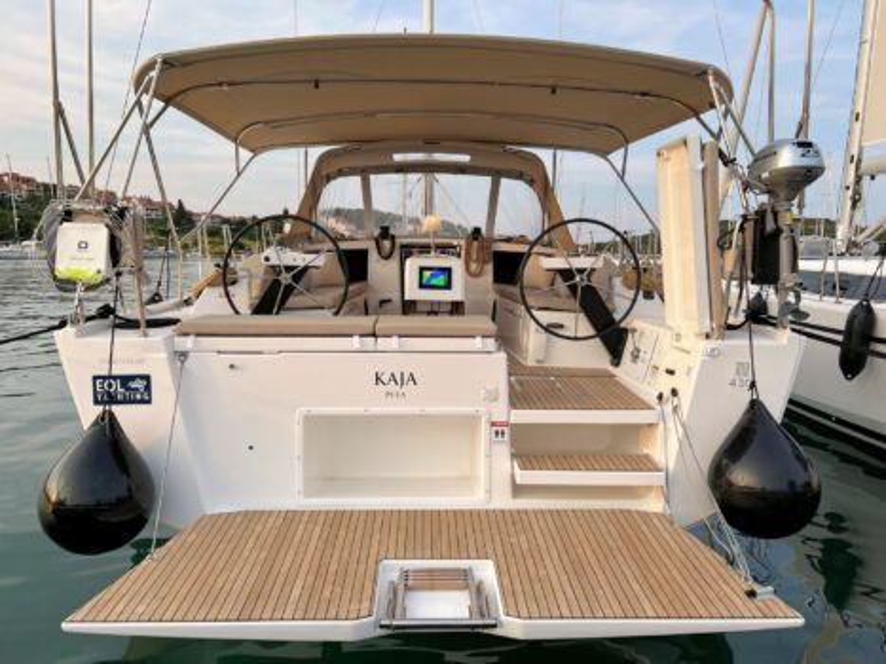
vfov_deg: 53.0
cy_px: 332
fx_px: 665
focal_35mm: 26
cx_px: 443
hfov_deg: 67.3
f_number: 1.5
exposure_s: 1/791
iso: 50
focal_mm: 5.7
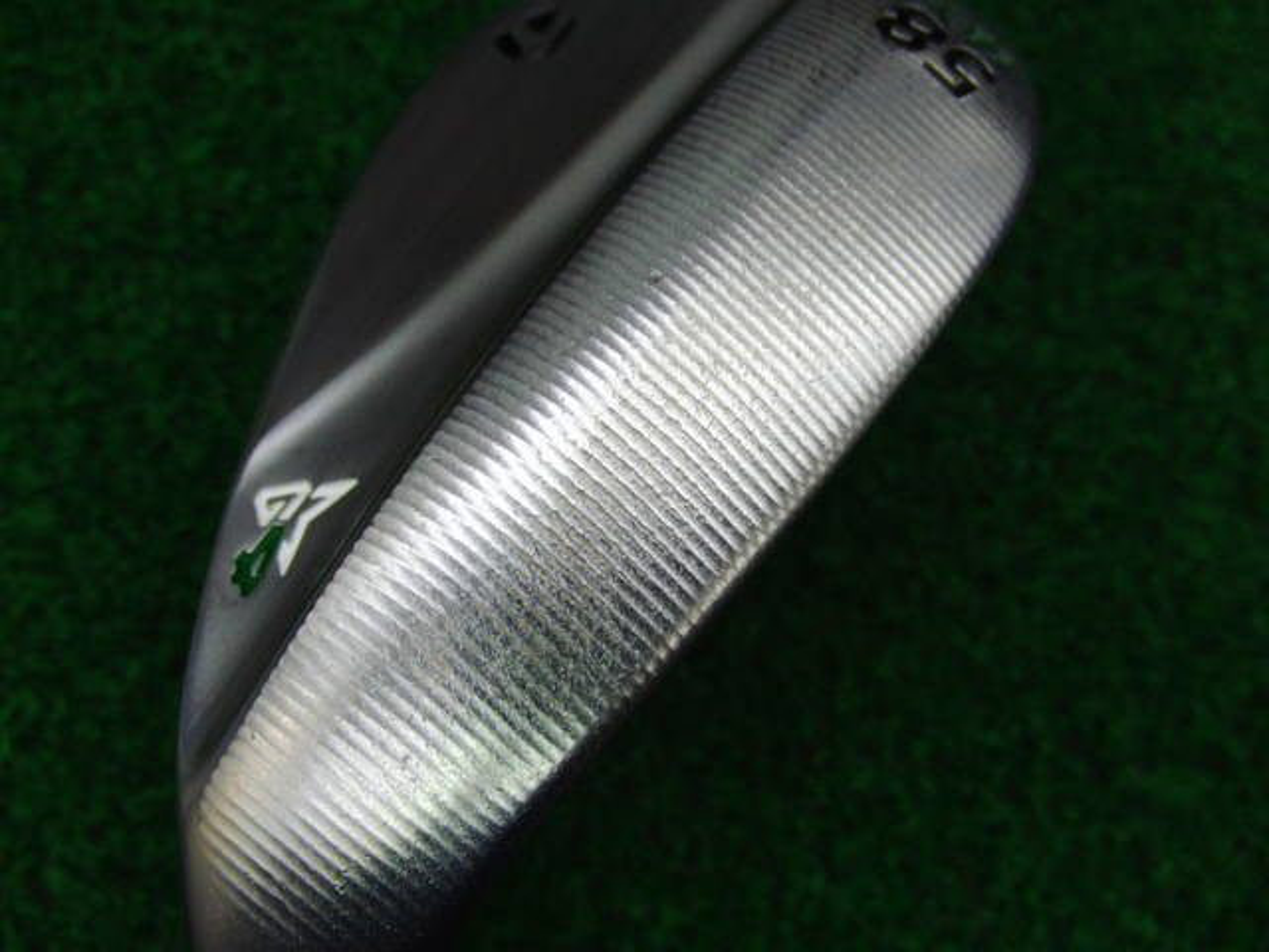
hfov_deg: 50.1
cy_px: 476
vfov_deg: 38.7
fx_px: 1356
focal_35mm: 37
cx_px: 634
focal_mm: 6.42
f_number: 3.6
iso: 160
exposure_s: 1/80
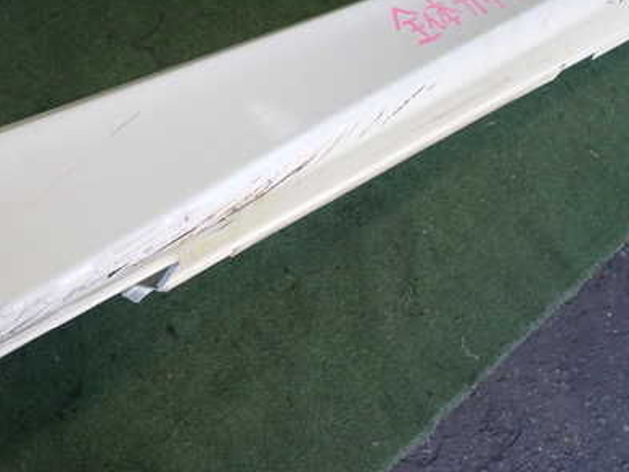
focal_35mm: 46
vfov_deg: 31.4
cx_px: 249
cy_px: 177
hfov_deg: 41.0
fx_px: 836
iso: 200
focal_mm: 5.4
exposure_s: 1/125
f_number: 2.3
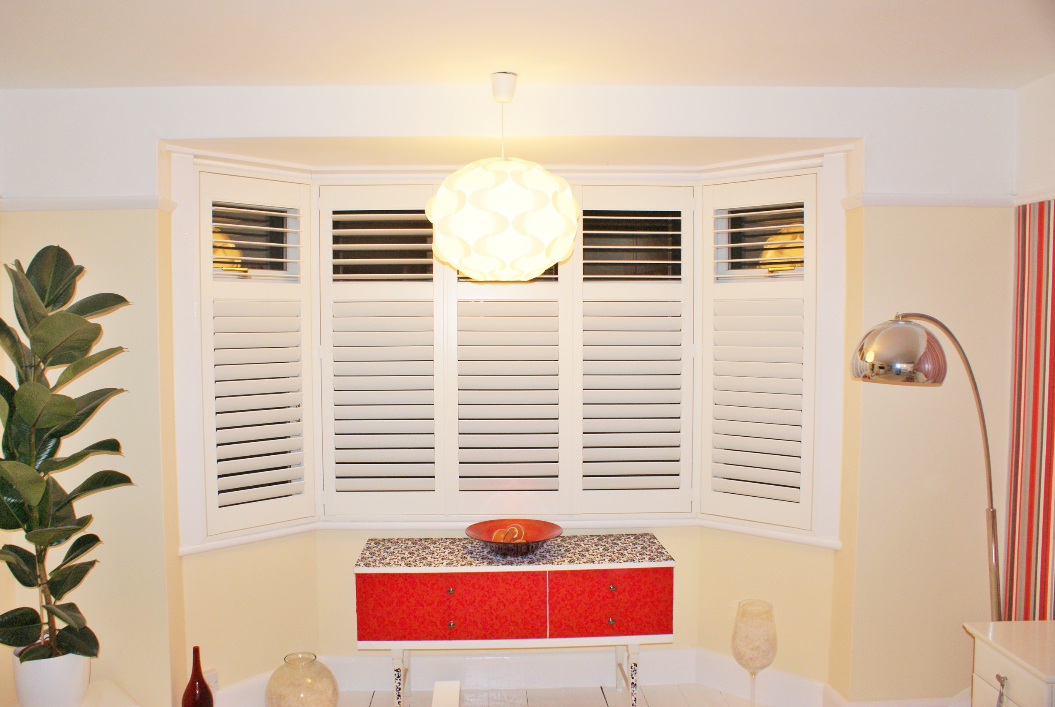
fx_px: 792
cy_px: 354
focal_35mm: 27
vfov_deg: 48.1
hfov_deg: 67.3
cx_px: 528
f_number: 5.6
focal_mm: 18
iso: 400
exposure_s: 1/60
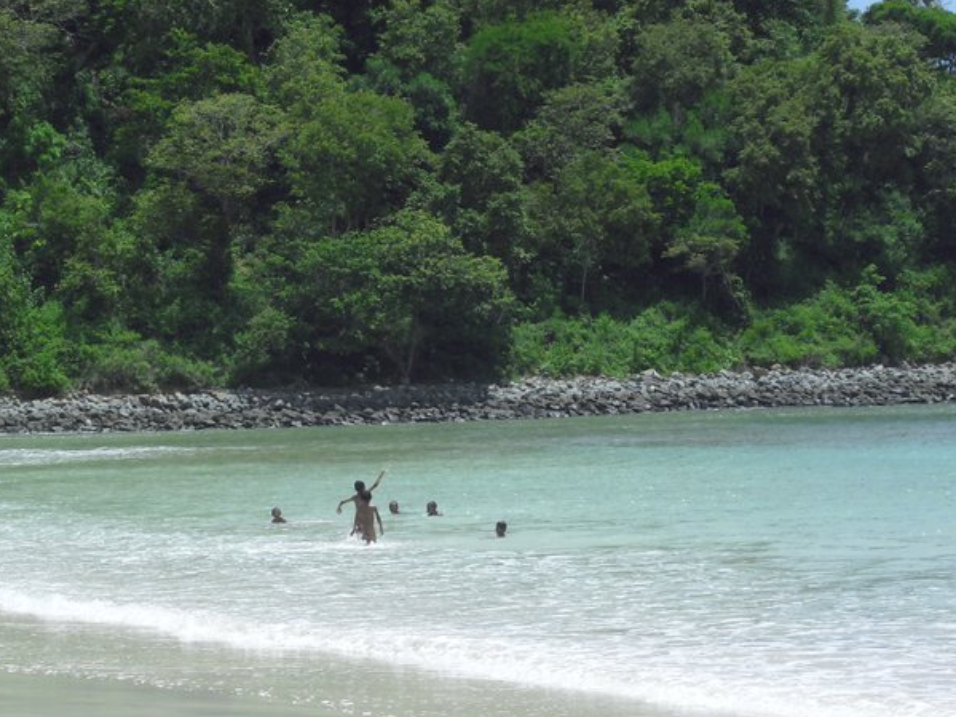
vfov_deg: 9.8
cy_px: 474
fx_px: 4169
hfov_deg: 13.1
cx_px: 412
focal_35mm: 151
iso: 100
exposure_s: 1/800
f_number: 5.2
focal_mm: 18.6
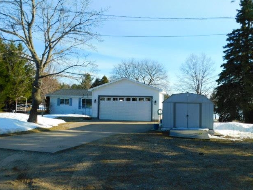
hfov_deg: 58.3
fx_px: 227
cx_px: 125
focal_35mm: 31
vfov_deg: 45.5
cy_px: 94
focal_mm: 5.3
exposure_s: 1/800
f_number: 3.2
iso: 125
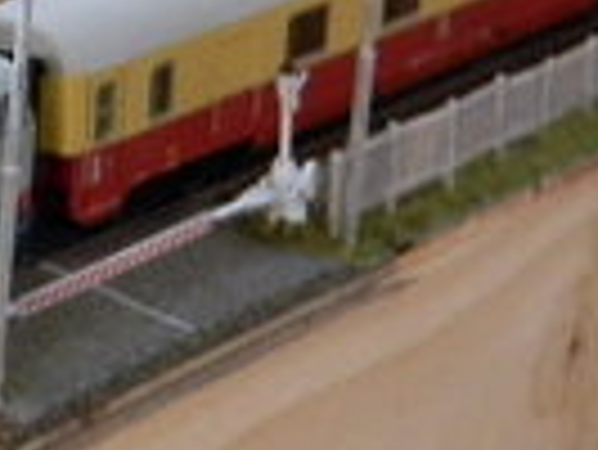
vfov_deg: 8.7
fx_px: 2939
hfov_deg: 10.9
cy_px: 256
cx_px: -445
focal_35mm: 170
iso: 400
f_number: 3.9
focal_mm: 8.6
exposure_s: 1/20.4
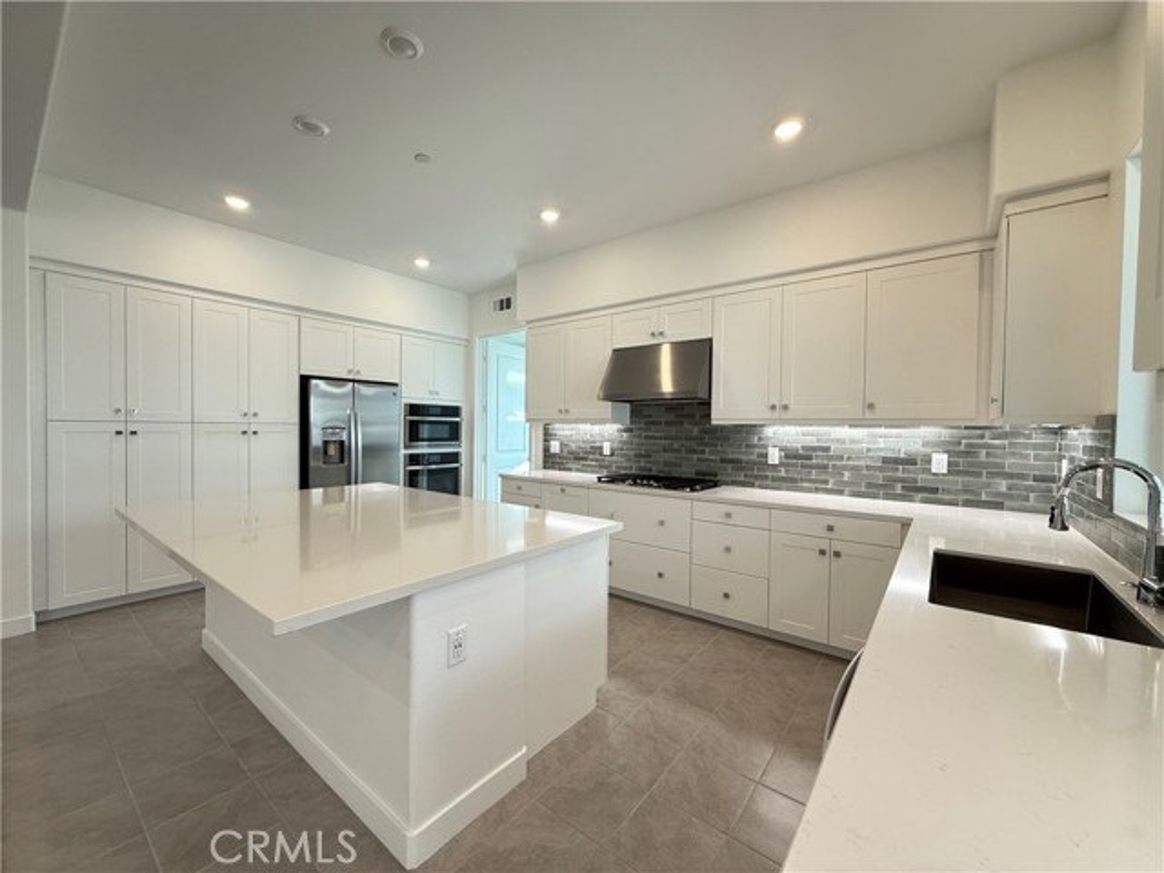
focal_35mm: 14
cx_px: 582
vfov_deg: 85.7
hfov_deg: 102.1
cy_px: 436
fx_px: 471
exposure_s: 1/120
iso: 160
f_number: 2.2
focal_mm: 2.22
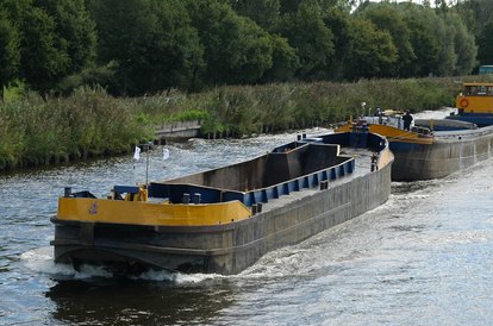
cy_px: 187
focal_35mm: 99
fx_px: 1347
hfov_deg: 20.7
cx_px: 285
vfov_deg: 13.8
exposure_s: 1/200
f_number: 10
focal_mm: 55
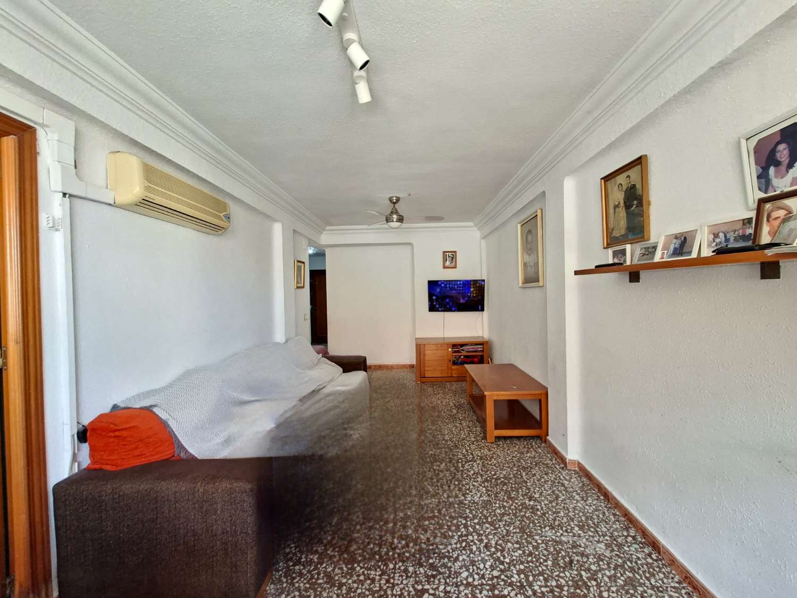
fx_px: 299
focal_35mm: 13
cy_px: 299
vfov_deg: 89.9
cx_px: 398
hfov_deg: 106.2
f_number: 2.2
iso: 160
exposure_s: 1/40
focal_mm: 1.74
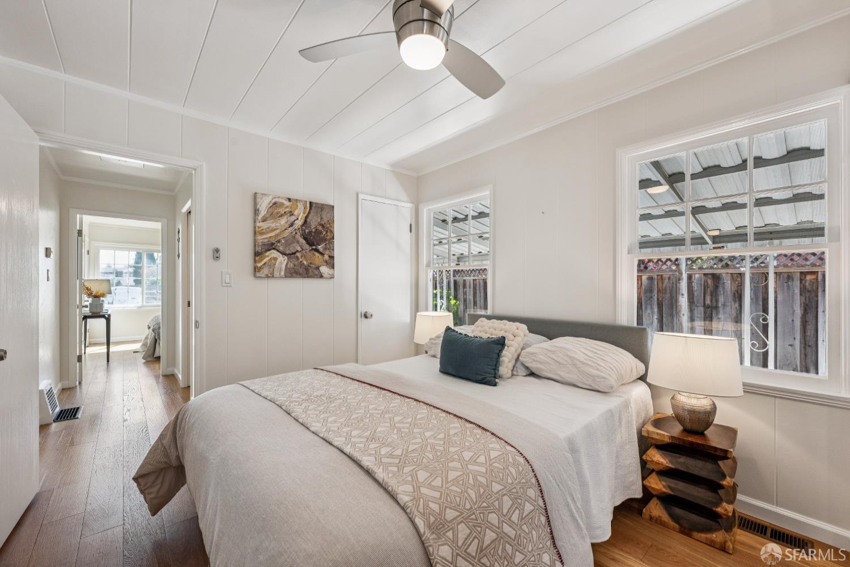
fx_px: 354
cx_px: 425
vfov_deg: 77.3
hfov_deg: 100.4
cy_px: 284
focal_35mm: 15
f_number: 8
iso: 100
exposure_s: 1/15
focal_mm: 15
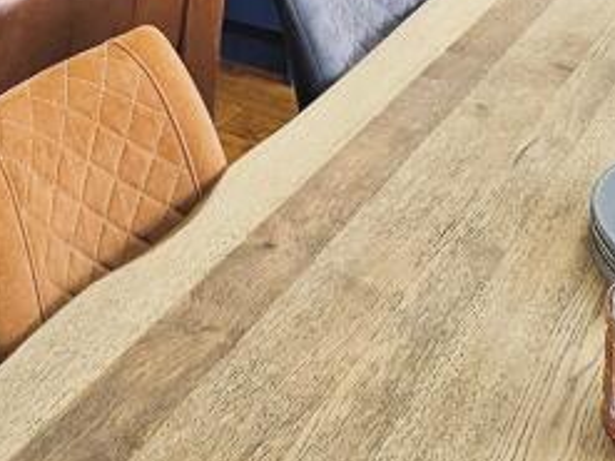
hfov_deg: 35.1
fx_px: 959
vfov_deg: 23.5
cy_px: -158
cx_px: 189
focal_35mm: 54
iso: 50
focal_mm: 1.7
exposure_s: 1/100
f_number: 2.2
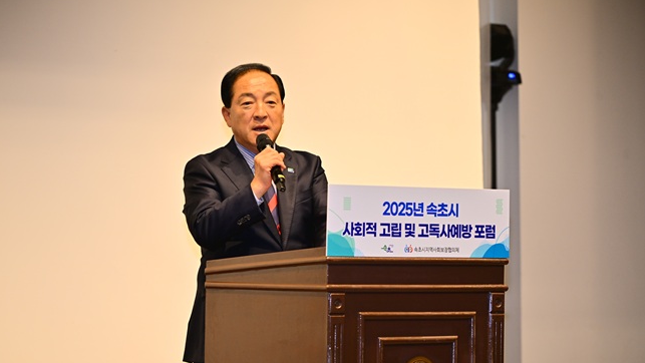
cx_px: 320
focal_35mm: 127
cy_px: 212
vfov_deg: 9.6
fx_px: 2173
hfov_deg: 16.9
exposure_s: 1/160
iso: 400
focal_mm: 120
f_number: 4
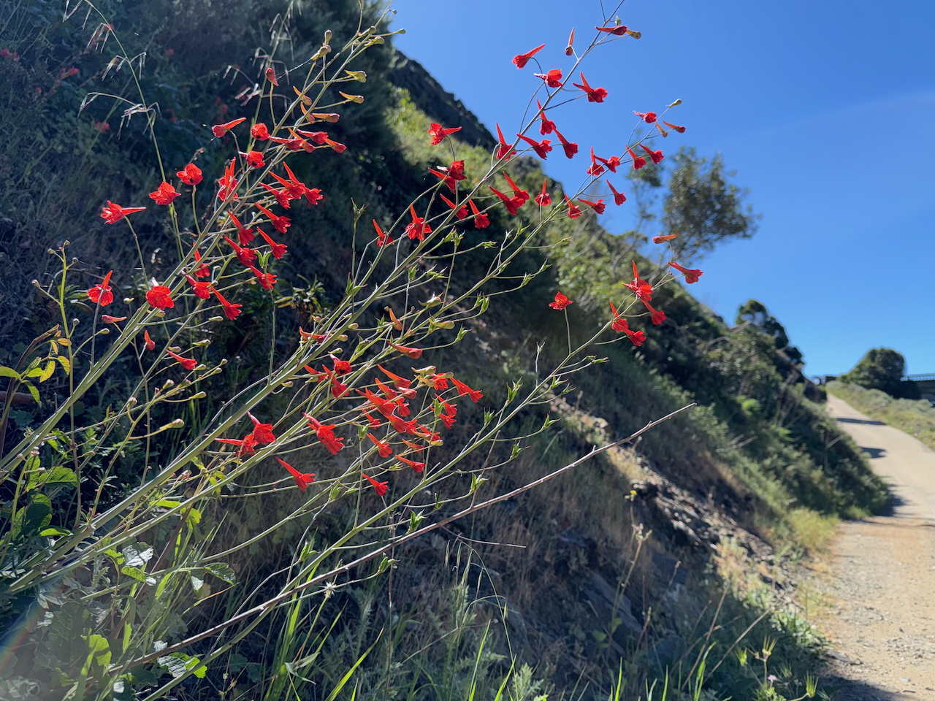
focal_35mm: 24
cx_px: 468
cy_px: 350
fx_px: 648
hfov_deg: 71.6
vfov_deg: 56.8
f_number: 1.78
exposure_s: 1/1855
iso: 50
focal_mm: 6.76
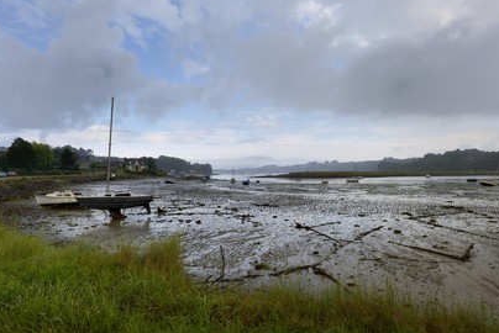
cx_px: 252
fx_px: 375
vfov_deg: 48.0
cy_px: 162
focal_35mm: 27
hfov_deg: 67.3
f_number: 13
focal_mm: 26
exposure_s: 1/160
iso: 250
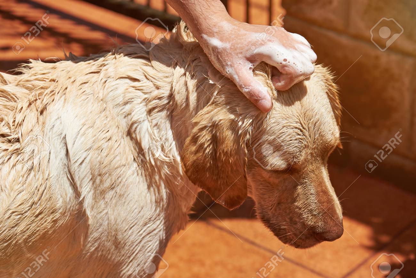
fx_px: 1213
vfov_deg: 13.0
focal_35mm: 105
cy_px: 139
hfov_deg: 19.5
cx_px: 208
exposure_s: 1/1000
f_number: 8
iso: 400
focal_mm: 105
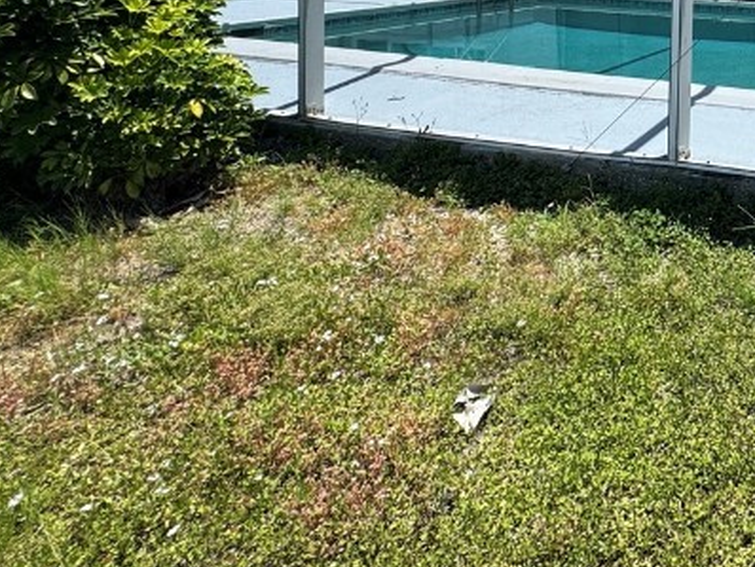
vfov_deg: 34.7
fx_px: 786
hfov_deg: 40.1
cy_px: -44
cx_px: 856
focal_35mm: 36
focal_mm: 2.22
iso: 40
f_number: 2.2
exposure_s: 1/1420
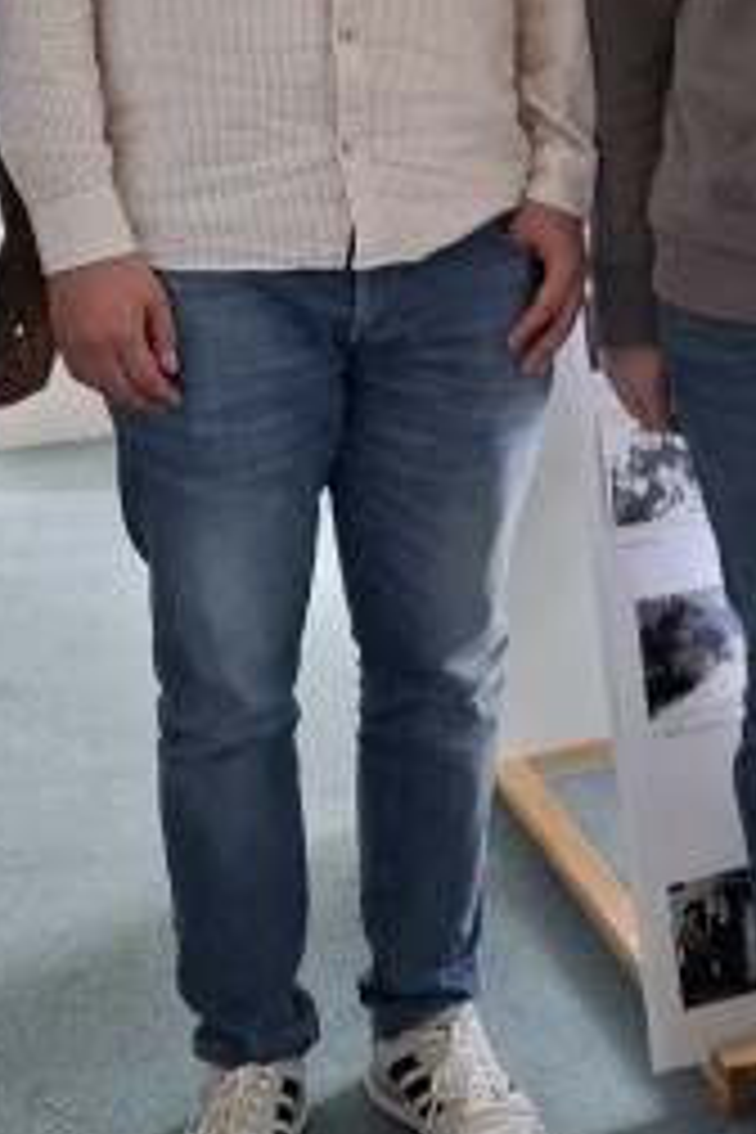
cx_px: 760
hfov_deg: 17.5
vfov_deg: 25.6
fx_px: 2394
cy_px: 72
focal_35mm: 76
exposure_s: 1/100
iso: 250
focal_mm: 5.54
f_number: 1.8
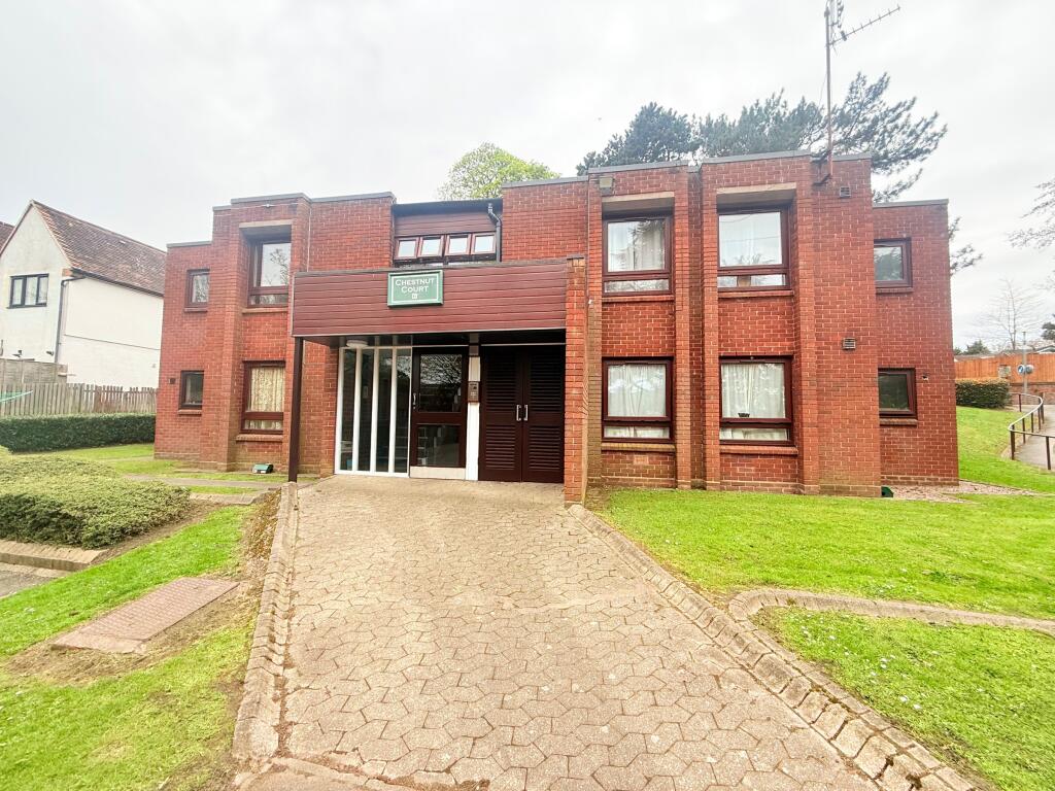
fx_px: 427
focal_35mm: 14
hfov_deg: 102.1
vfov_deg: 85.7
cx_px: 528
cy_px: 396
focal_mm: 2.22
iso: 50
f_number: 2.2
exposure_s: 1/290
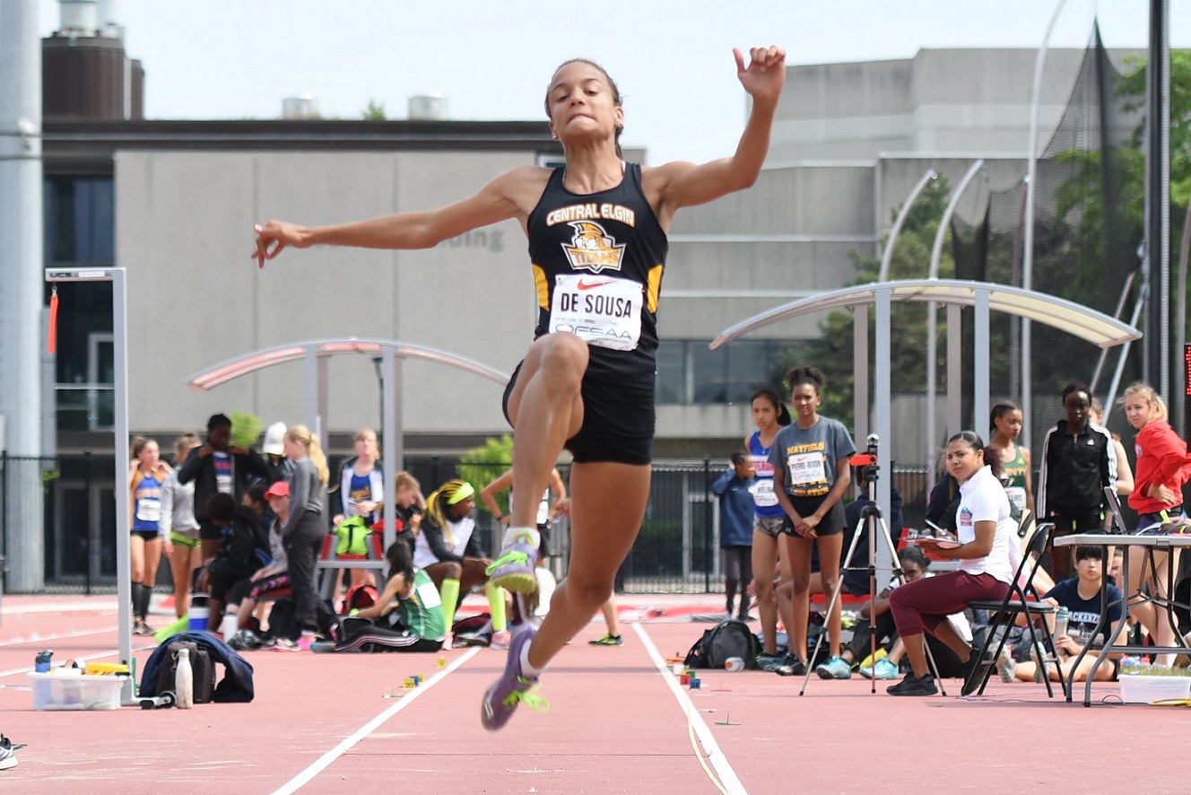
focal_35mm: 105
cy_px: 398
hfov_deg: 19.5
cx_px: 596
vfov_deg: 13.0
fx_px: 3474
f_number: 3.2
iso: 125
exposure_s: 1/1000
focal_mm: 70
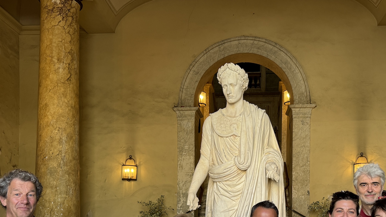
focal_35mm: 38
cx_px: 224
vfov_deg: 29.5
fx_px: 389
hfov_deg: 52.5
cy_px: 207
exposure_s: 1/100
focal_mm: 6.76
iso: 100
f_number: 1.78
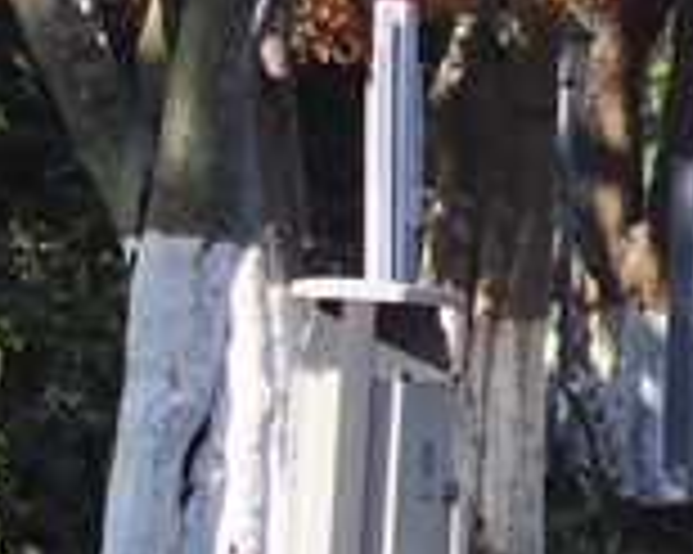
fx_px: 13405
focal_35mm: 654
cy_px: -351
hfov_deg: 3.0
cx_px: 1125
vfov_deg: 2.4
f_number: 4
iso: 200
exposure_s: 1/800
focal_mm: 70
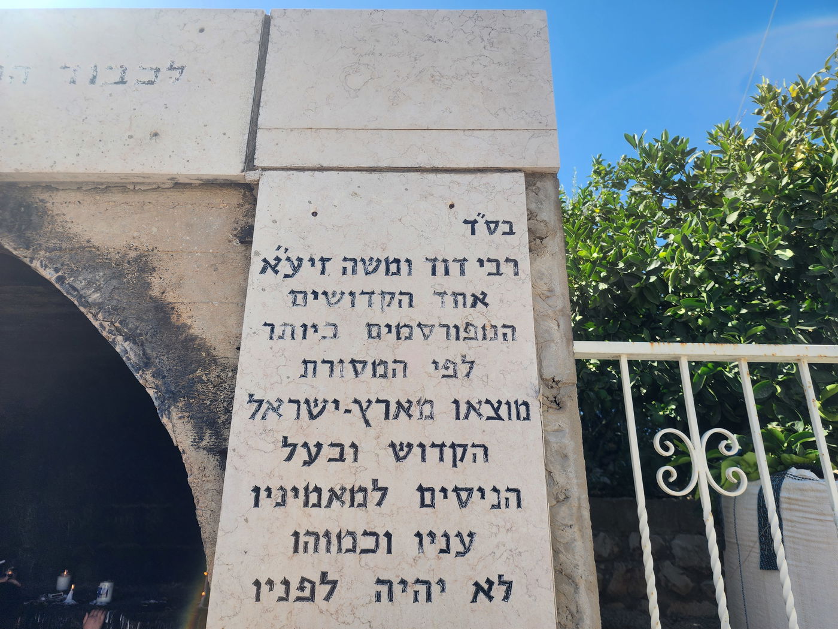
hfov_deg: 73.9
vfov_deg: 58.9
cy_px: 314
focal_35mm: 23
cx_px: 419
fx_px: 557
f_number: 1.8
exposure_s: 1/590
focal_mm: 6.4
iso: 12
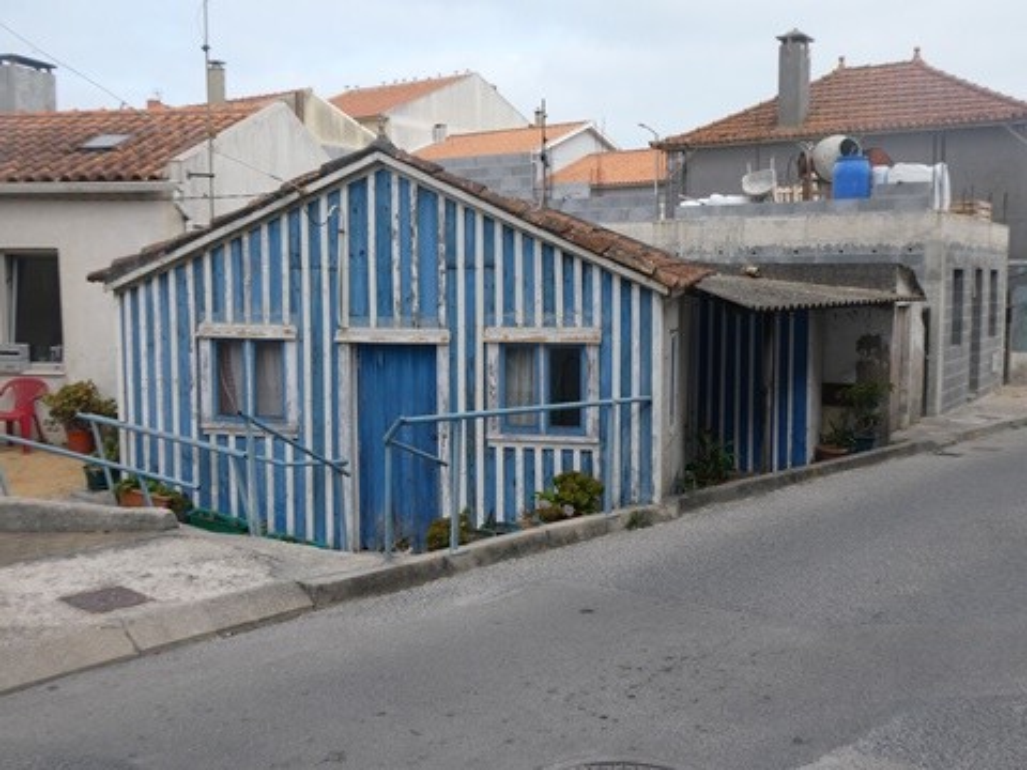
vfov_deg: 40.7
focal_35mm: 35
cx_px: 514
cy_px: 385
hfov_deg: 52.6
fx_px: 1038
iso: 80
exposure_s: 1/400
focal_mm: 6.3
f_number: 3.7
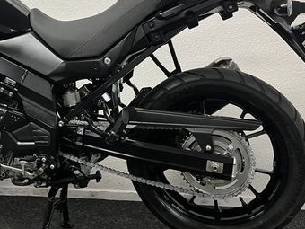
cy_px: 55
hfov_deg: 37.3
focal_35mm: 49
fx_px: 432
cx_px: 53
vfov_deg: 29.2
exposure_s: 1/50
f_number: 1.6
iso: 80
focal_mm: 5.1
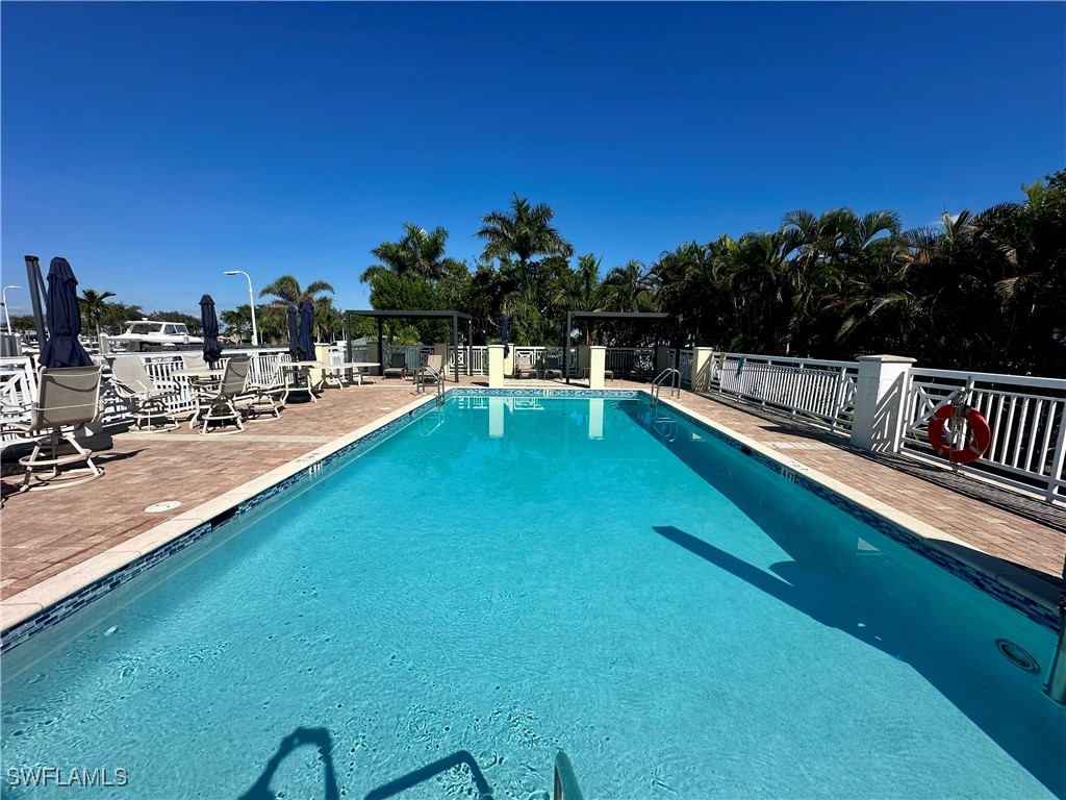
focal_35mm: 14
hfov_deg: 102.1
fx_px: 431
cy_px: 400
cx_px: 533
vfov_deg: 85.7
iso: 50
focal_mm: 2.22
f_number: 2.2
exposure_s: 1/3610
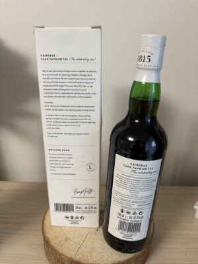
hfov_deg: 53.1
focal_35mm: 26
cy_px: 132
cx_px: 99
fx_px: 198
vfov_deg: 67.3
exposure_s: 1/60
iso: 200
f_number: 1.6
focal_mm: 5.96
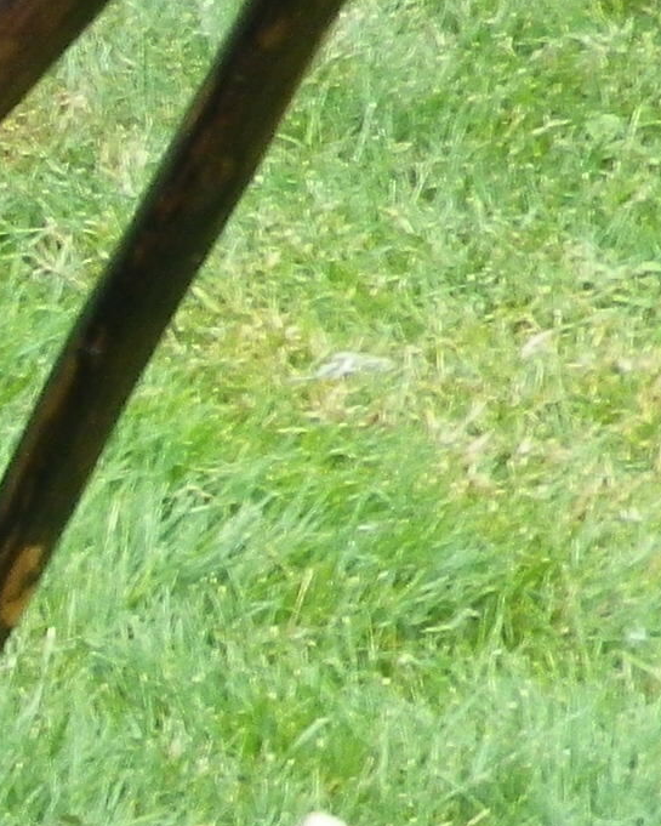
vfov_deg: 11.5
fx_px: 4034
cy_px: 978
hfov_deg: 8.6
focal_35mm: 165
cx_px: -922
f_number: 3.5
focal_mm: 4.5
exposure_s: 1/100
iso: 80
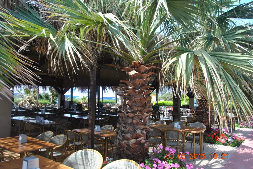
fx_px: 211
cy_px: 84
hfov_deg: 61.9
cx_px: 126
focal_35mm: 30
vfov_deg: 43.7
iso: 100
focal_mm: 20
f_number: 5.6
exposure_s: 1/125
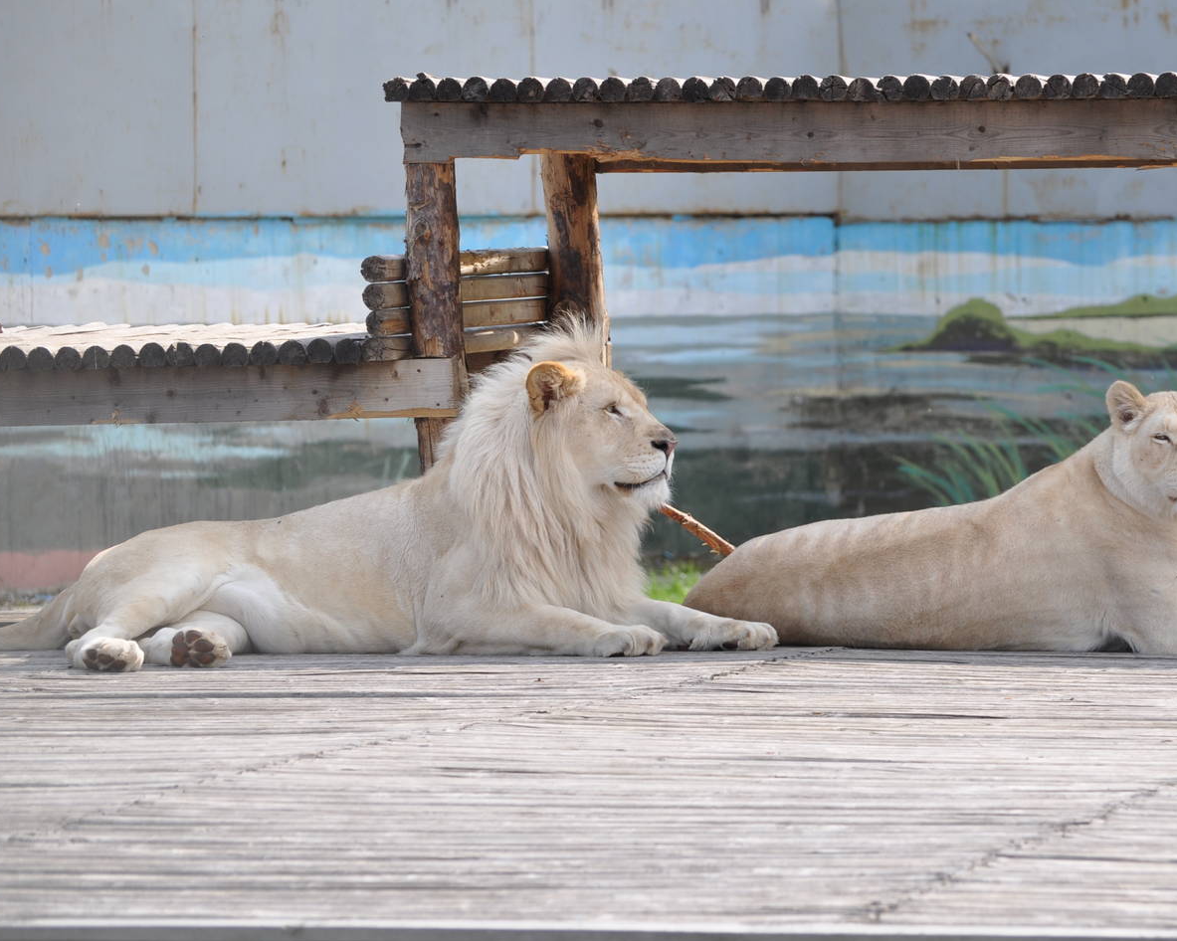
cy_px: 488
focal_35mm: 213
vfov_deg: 7.3
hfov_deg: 9.1
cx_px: 783
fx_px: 7419
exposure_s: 1/500
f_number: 5.6
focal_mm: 112
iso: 200
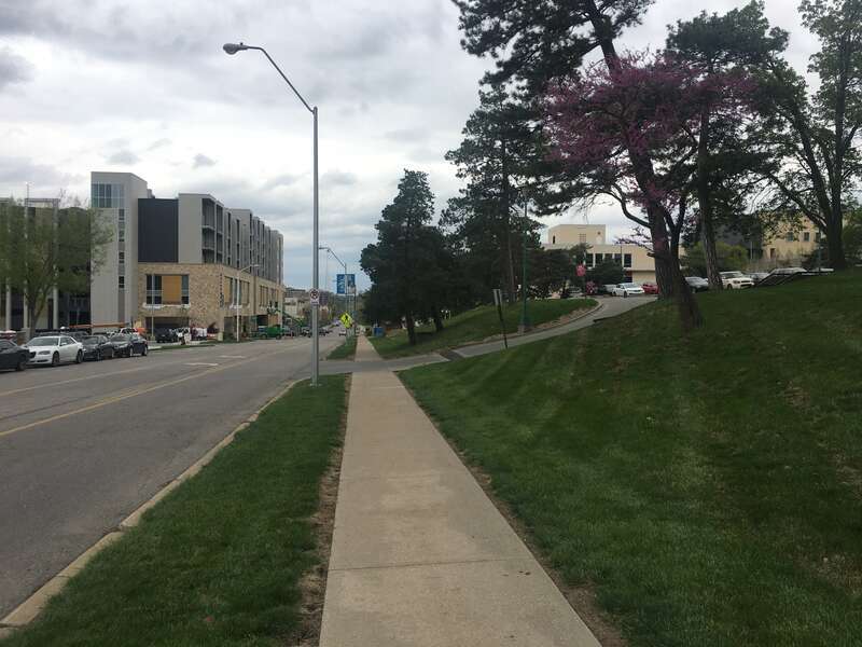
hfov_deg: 61.7
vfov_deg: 48.2
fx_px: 722
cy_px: 324
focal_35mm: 29
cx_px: 431
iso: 25
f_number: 2.2
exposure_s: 1/1183
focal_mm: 4.15
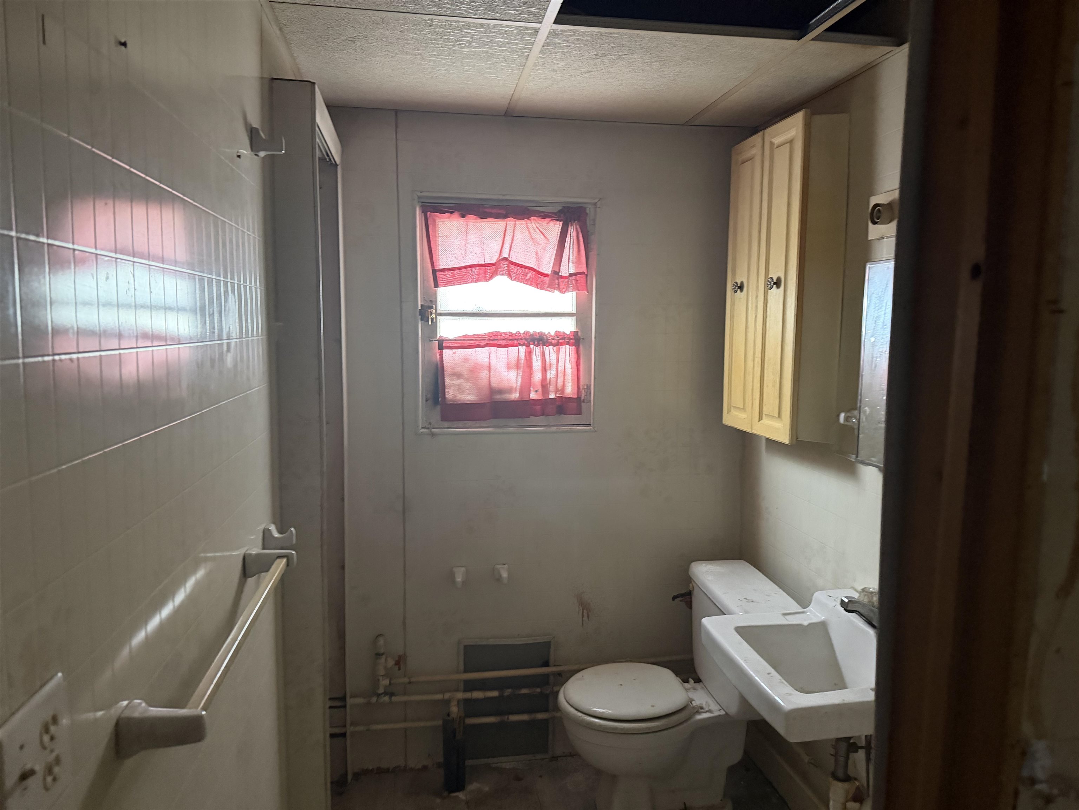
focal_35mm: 24
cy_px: 405
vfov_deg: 56.8
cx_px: 540
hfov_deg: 71.6
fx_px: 748
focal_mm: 6.76
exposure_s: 1/46
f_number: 1.78
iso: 800
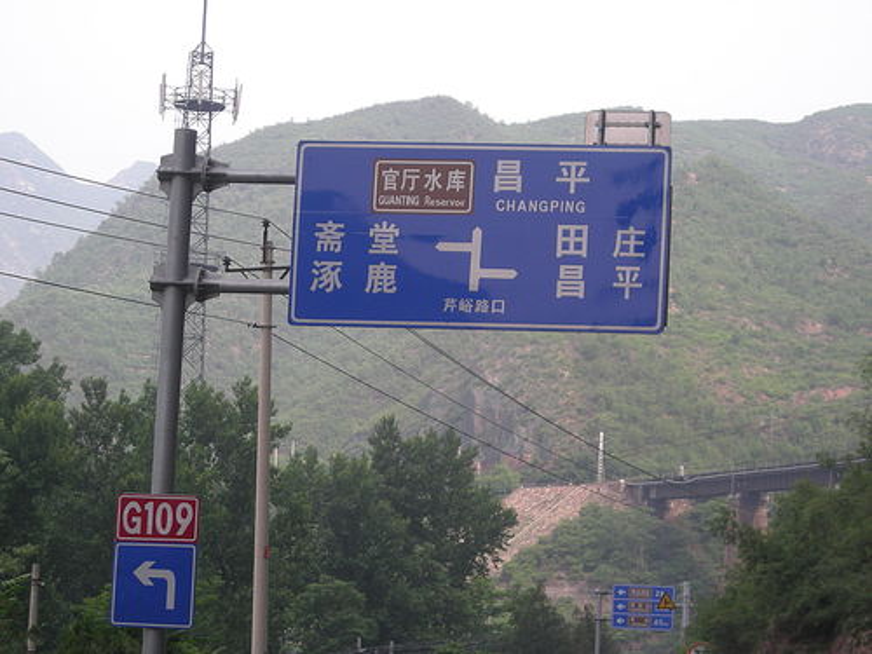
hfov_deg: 18.7
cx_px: 436
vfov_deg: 14.1
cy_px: 327
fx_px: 2645
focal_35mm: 105
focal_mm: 17.1
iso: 50
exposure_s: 1/153
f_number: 4.7
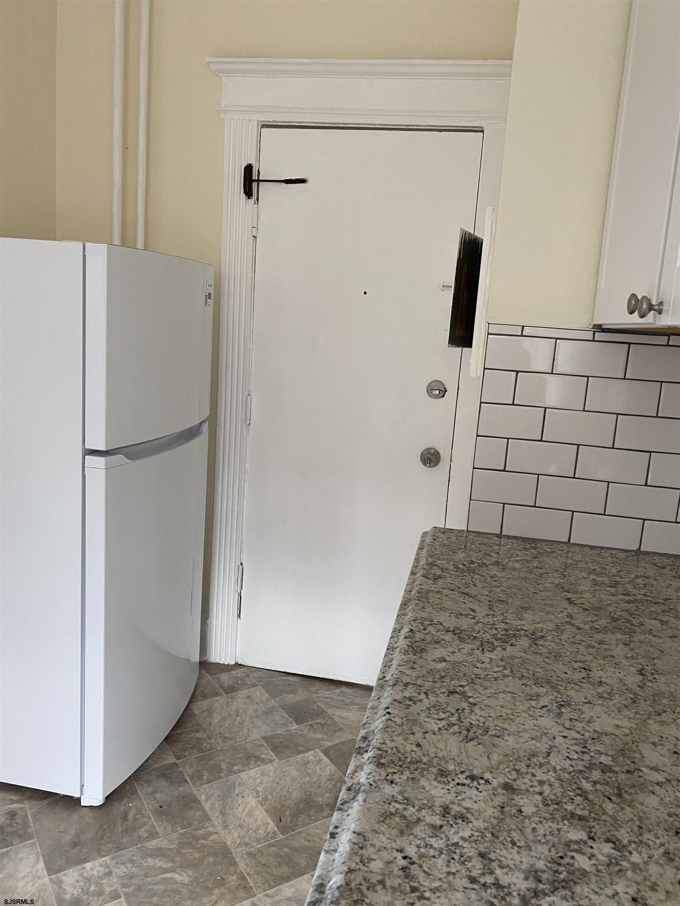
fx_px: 681
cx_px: 340
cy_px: 453
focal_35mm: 26
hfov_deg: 53.1
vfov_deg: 67.3
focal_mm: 4.25
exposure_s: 1/72
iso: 125
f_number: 1.8
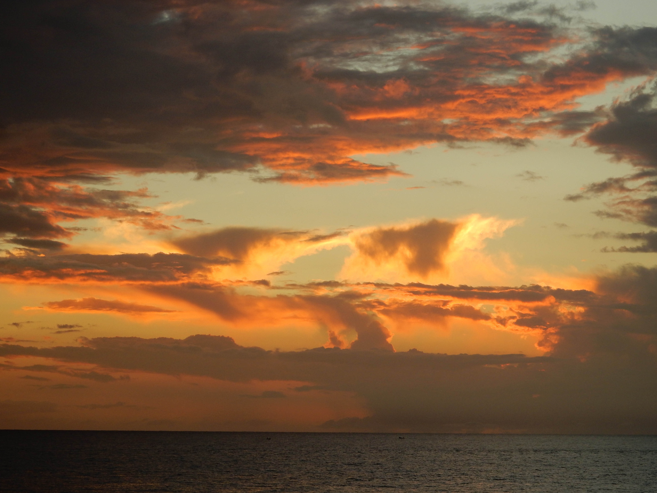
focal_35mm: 117
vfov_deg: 12.7
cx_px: 328
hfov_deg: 16.8
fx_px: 2221
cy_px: 246
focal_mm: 20.9
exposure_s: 1/125
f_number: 5.6
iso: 125
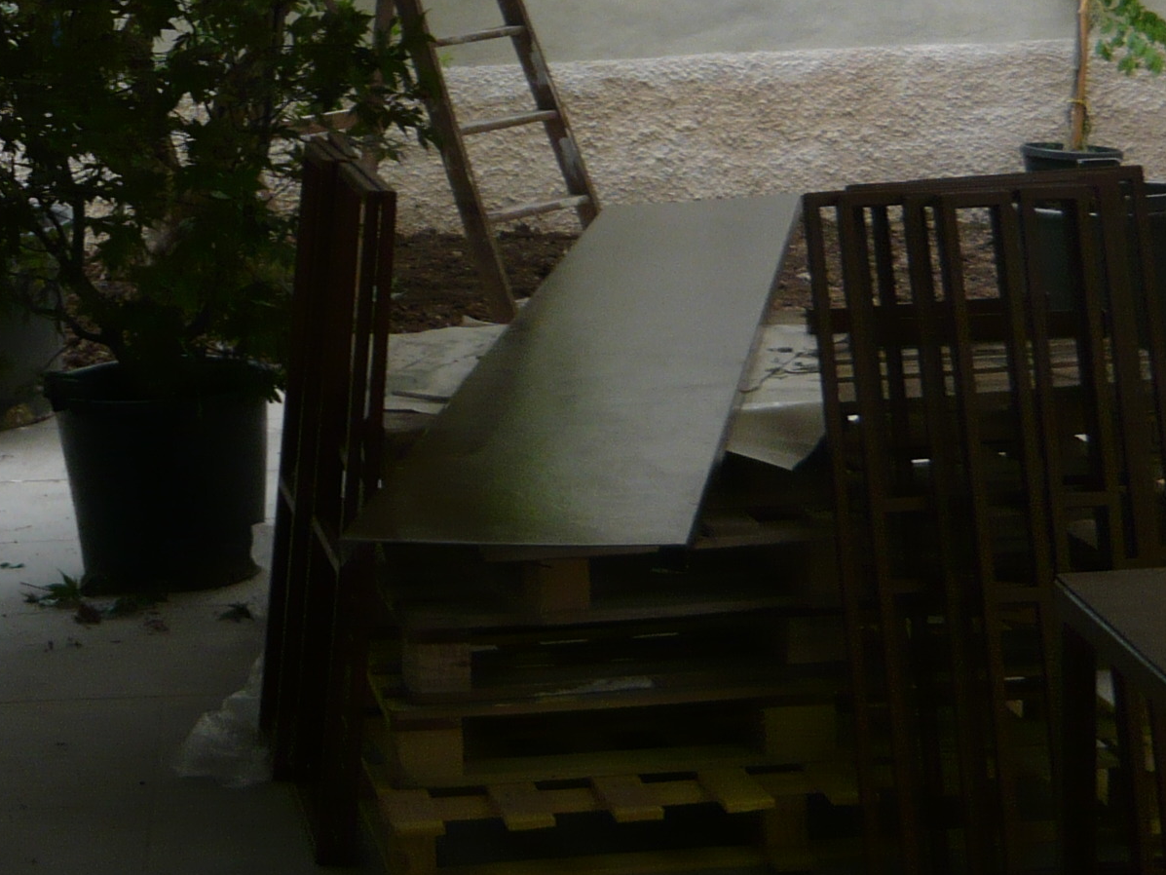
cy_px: -34
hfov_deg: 21.0
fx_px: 3032
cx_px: 1
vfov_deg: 16.0
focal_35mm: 90
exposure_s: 1/160
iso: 100
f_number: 2.8
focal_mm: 5.5
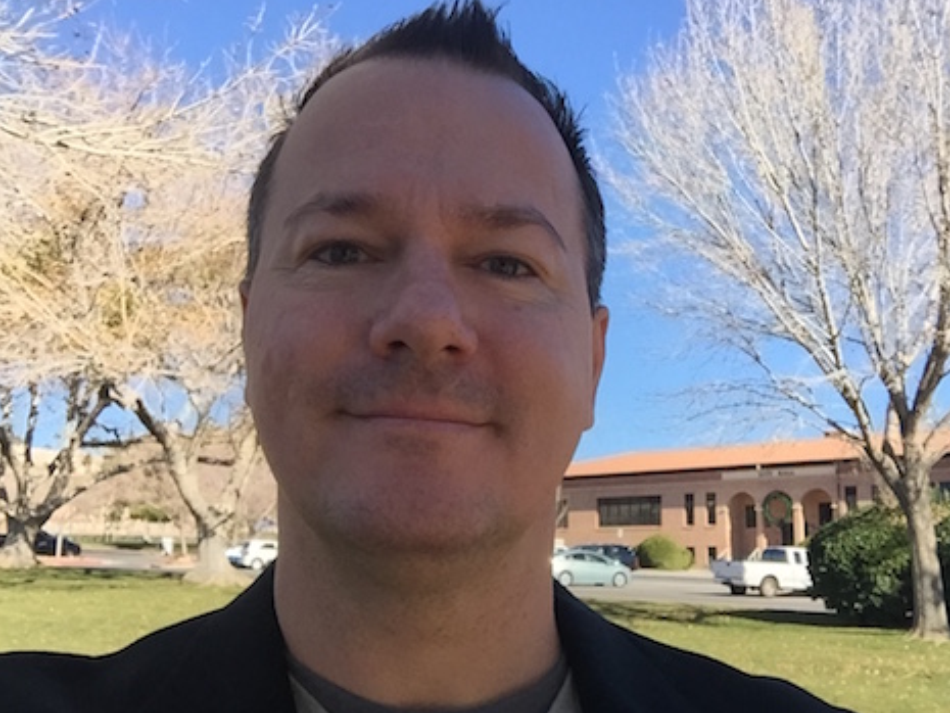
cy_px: 388
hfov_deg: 46.7
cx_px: 523
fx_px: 1098
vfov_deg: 35.9
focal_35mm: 40
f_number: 2.2
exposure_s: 1/812
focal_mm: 2.65
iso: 32
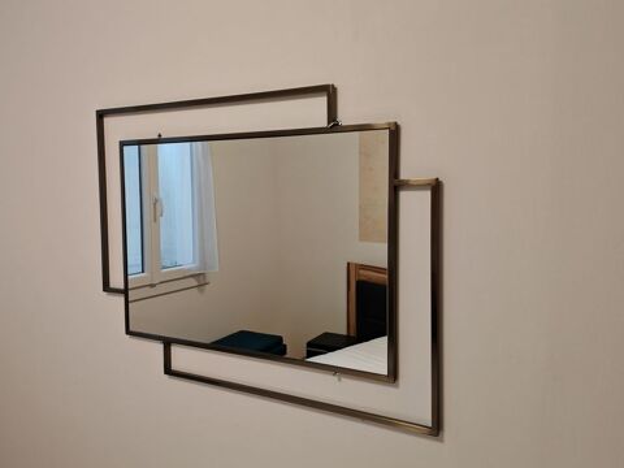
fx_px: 523
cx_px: 312
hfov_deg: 61.7
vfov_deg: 48.2
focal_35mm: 29
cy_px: 234
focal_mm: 5.4
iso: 500
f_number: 1.6
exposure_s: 1/100
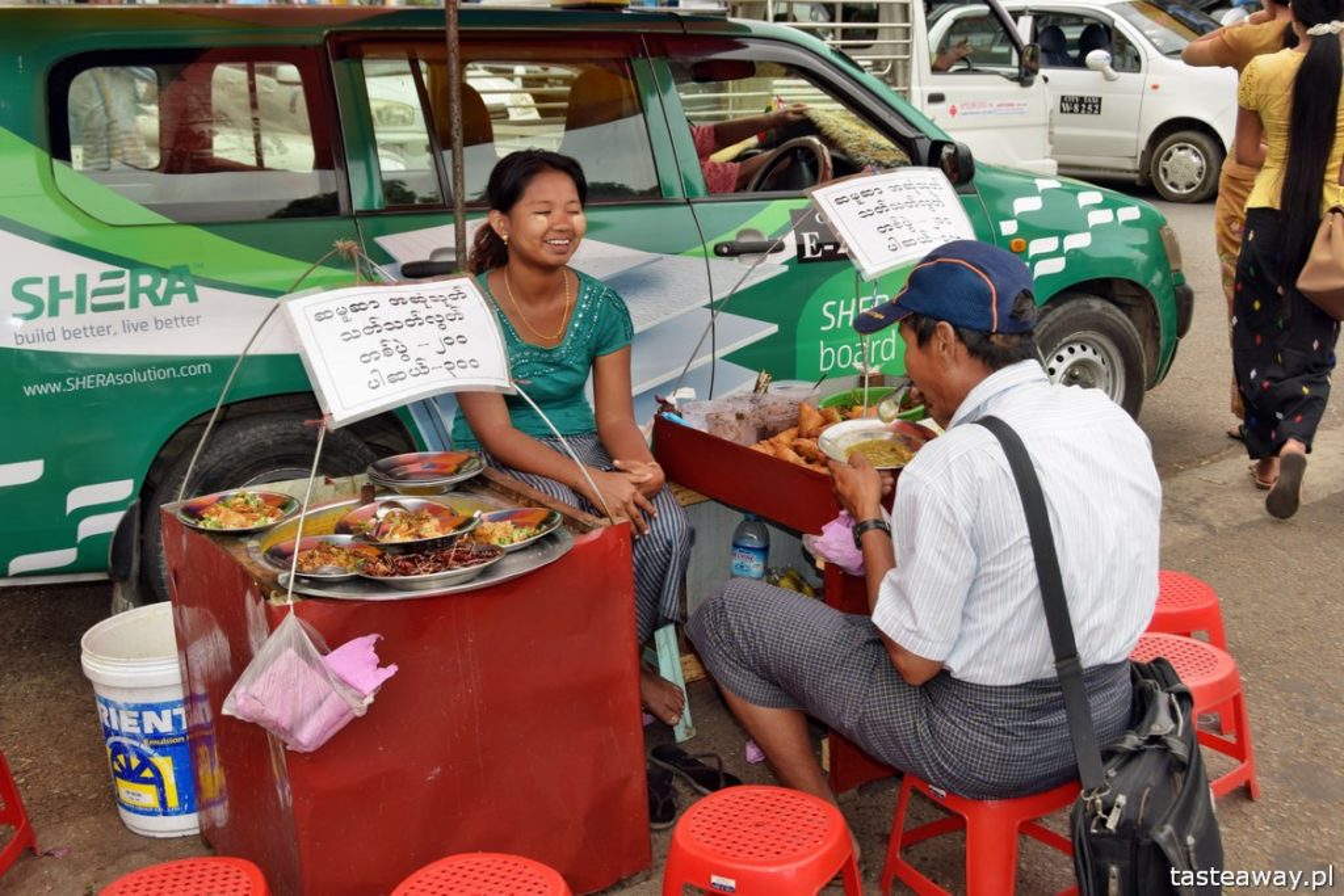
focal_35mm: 40
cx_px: 672
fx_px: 1512
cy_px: 448
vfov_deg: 33.0
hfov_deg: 47.9
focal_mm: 27
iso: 160
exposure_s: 1/160
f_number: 6.3
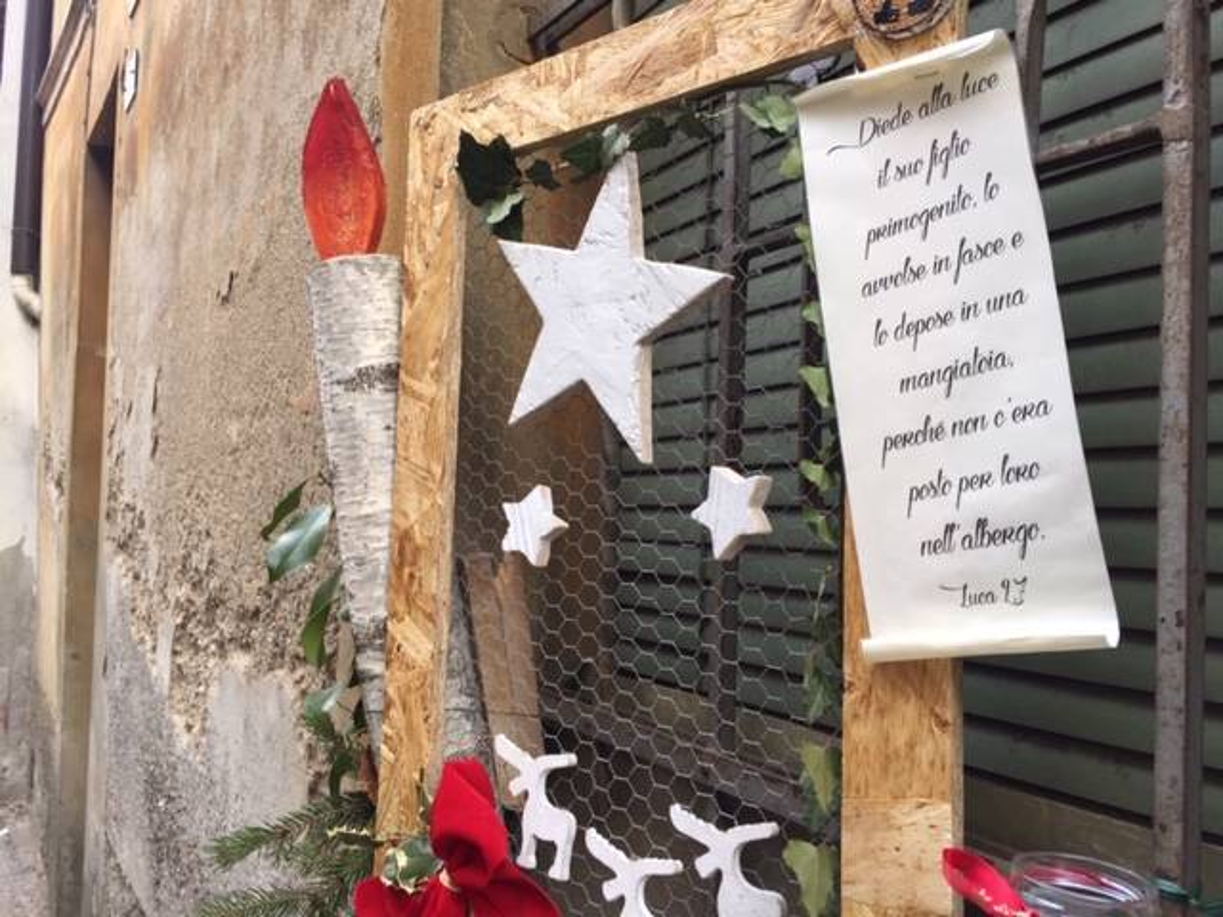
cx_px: 612
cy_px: 458
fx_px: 1025
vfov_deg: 48.2
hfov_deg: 61.7
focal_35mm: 29
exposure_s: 1/50
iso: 32
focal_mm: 4.15
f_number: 2.2
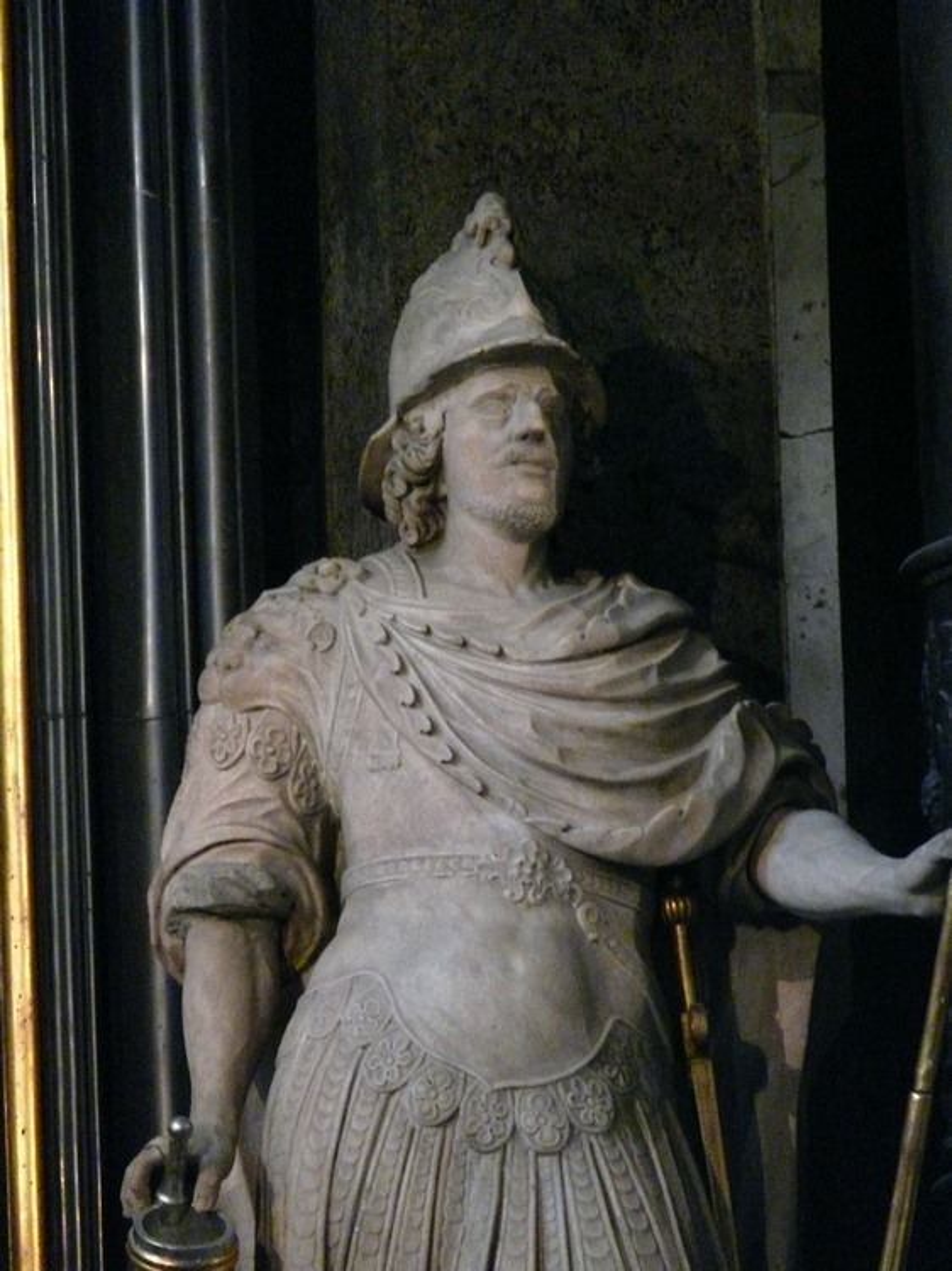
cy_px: 636
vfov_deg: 4.7
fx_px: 15410
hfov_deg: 3.5
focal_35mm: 420
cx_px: 476
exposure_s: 1/10
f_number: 3.7
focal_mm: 88.8
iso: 800
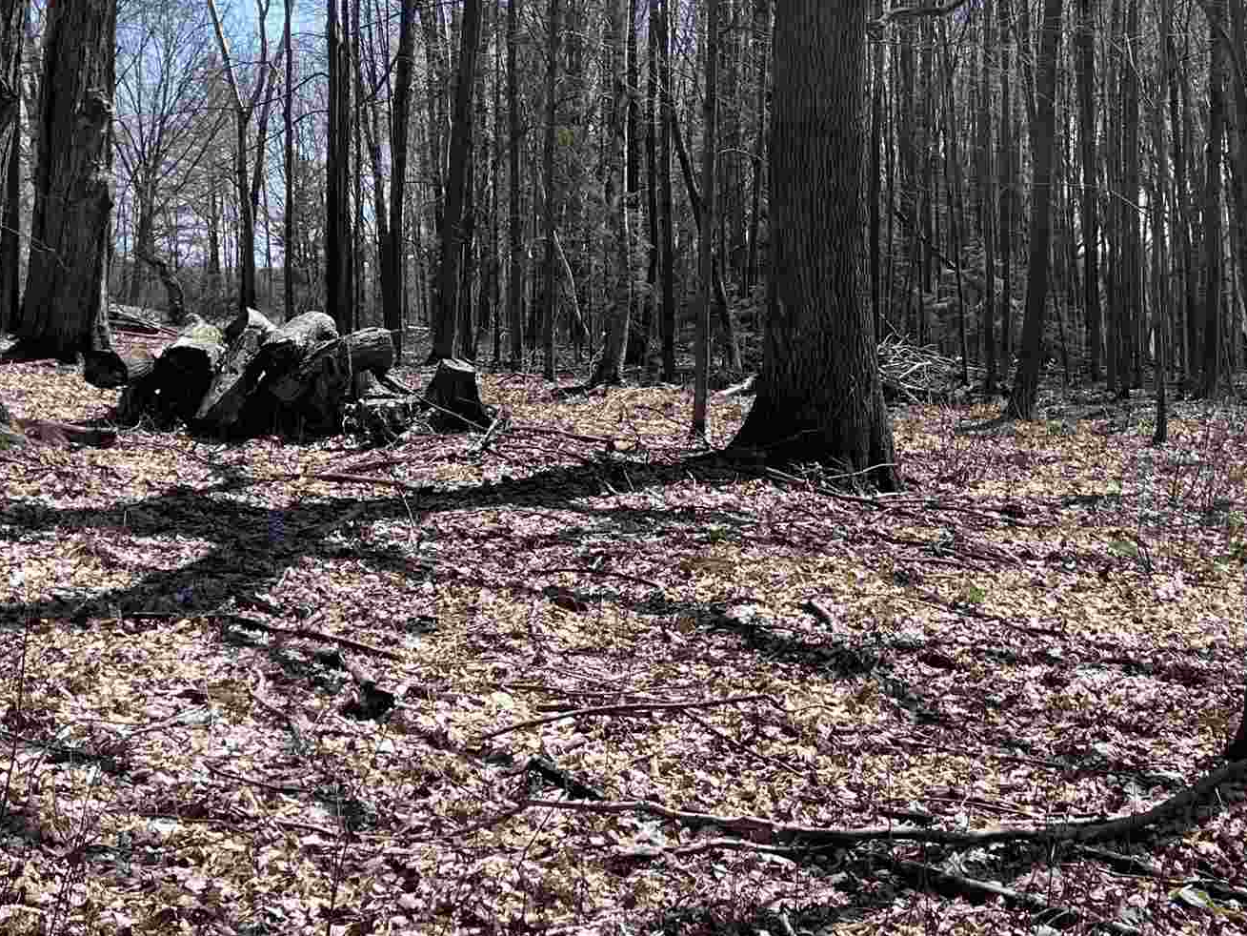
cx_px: 909
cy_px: 221
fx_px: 2198
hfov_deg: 31.2
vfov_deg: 23.8
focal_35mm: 61
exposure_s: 1/2165
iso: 50
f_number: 1.5
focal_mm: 5.7
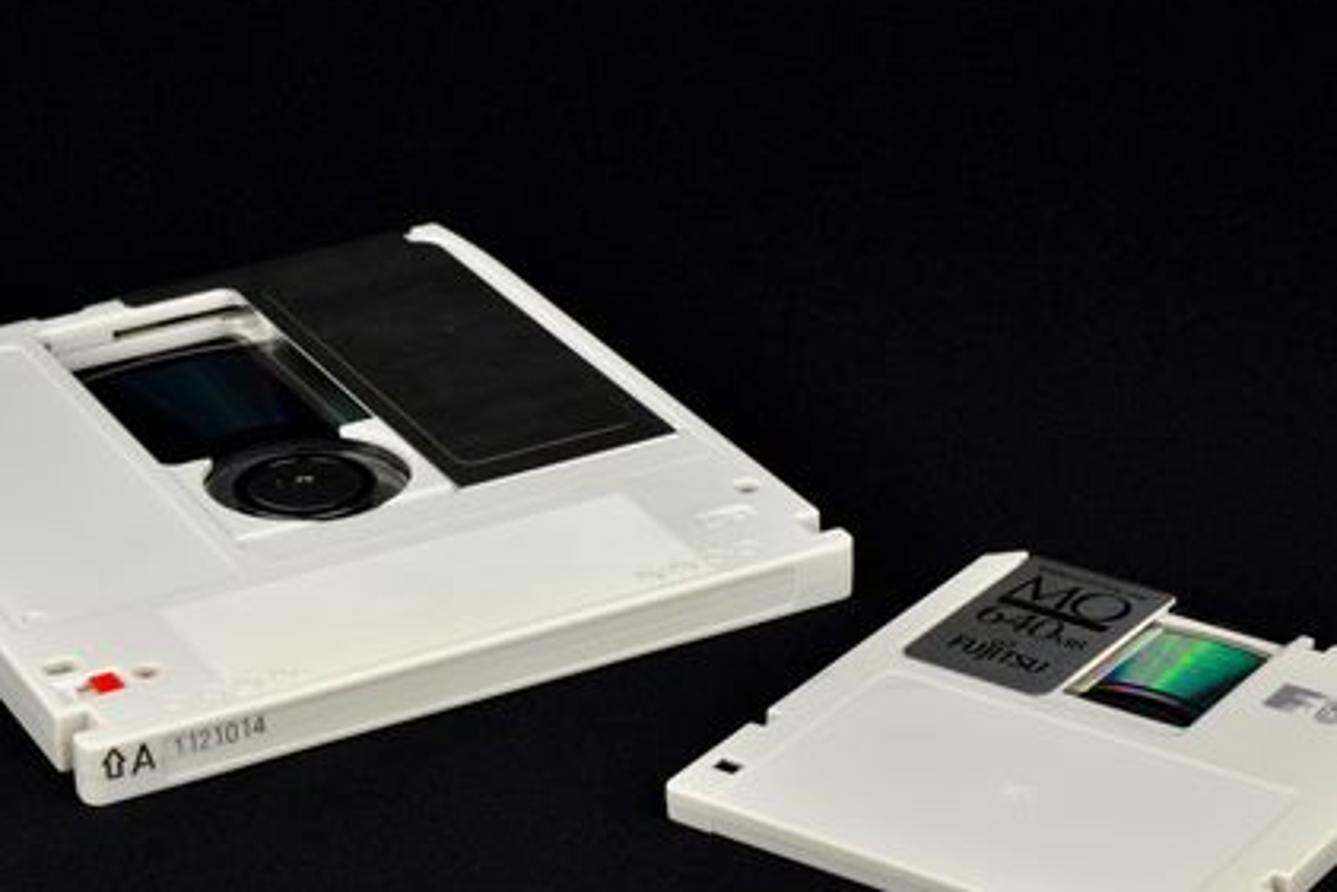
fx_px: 3901
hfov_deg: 19.4
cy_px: 506
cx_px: 632
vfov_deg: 13.0
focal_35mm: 105
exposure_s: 1/6
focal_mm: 46
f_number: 18
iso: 100
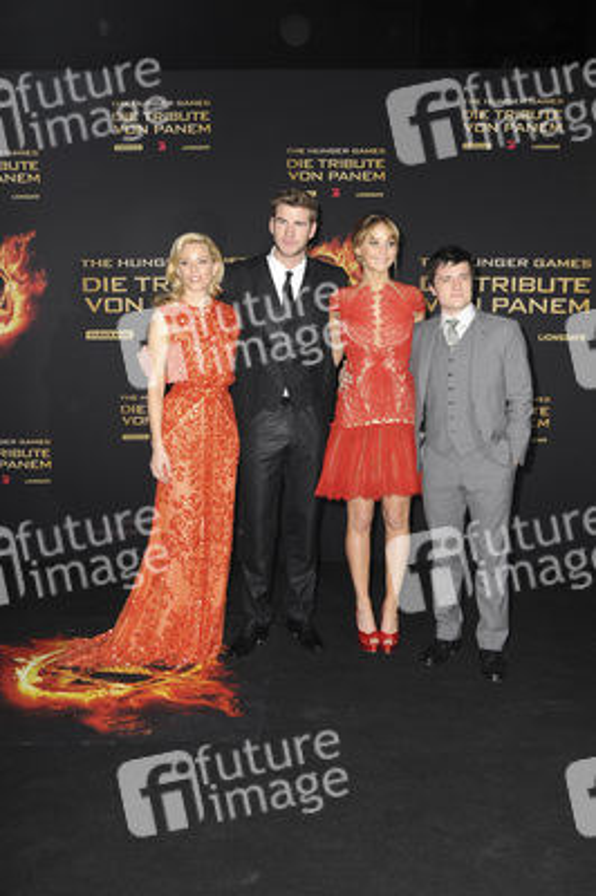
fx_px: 871
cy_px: 448
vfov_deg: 54.5
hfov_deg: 37.8
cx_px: 298
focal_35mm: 35
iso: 200
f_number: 5.6
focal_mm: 35
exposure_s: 1/200
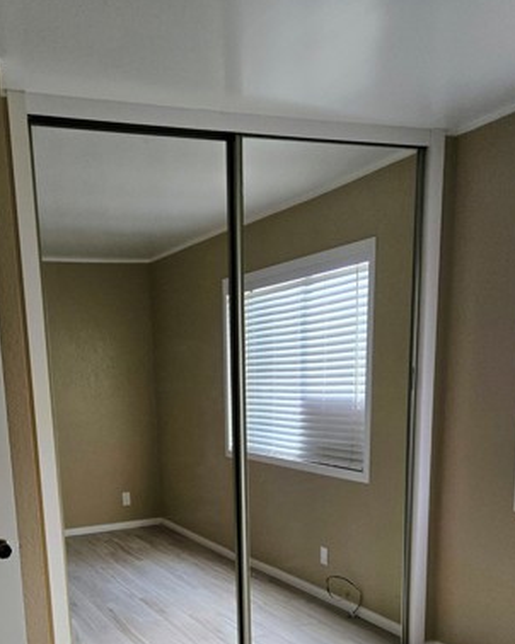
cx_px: 157
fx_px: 725
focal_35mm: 38
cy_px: 523
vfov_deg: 45.3
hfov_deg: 38.5
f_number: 1.8
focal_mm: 5.4
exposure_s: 1/120
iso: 250
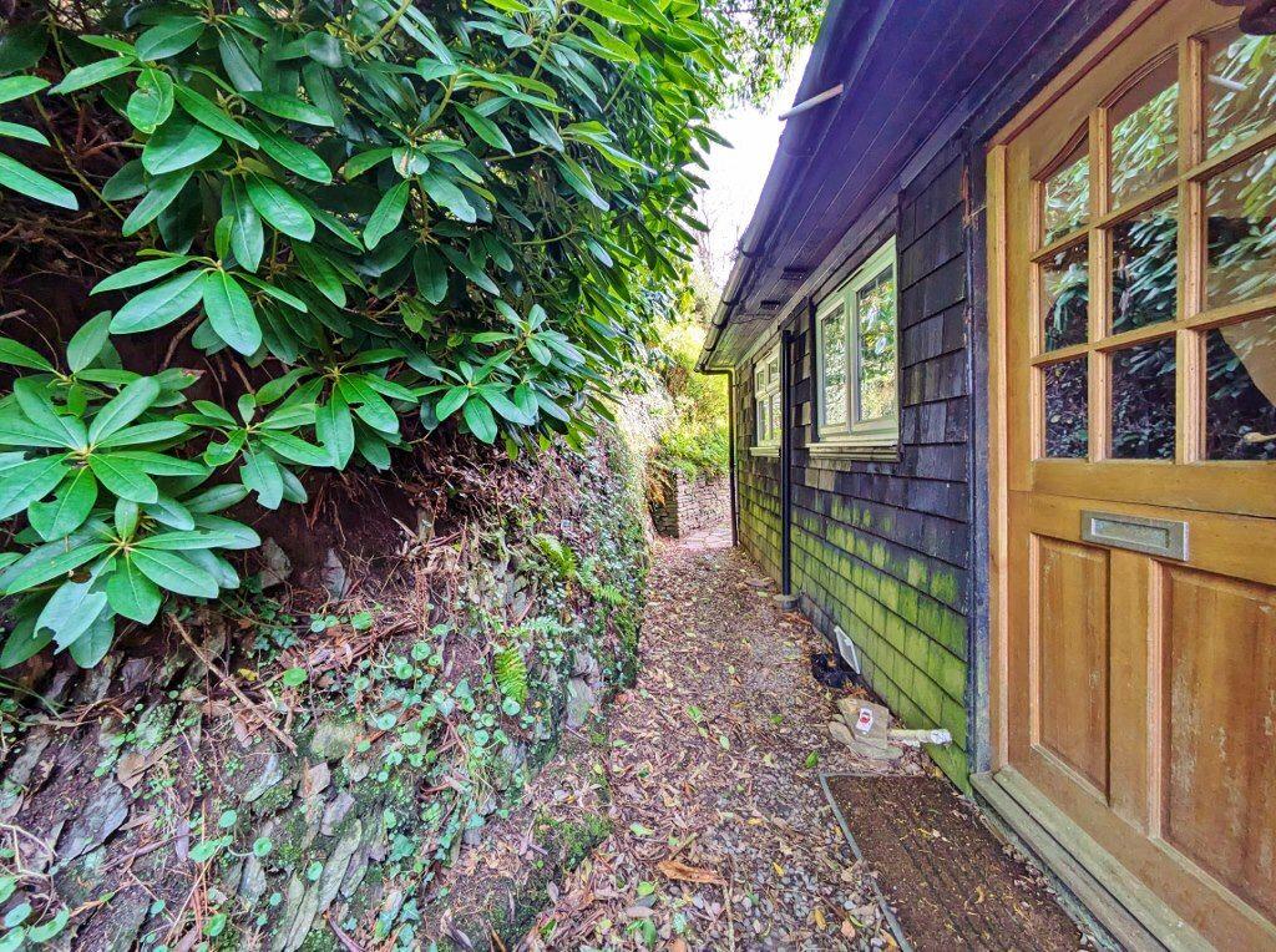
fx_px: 515
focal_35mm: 14
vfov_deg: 85.5
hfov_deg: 102.2
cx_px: 638
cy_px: 476
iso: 49
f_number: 2.2
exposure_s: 1/33.3
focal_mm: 1.83
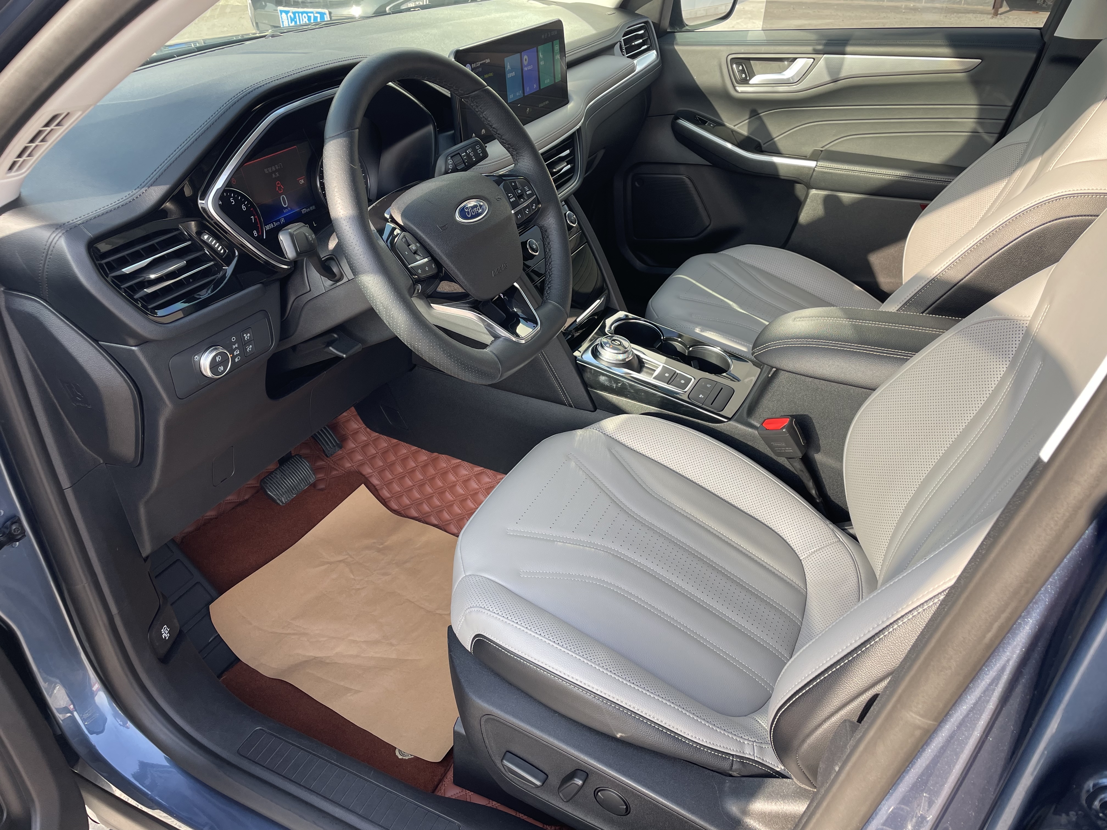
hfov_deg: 67.3
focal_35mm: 26
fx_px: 831
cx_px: 554
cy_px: 415
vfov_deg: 53.1
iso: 32
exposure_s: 1/213
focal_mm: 4.2
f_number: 1.6
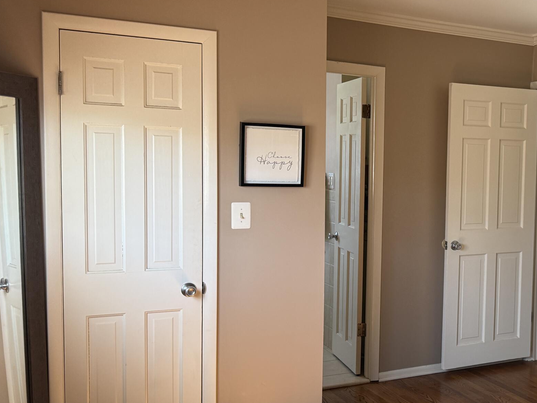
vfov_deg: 31.5
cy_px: 217
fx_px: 714
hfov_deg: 38.8
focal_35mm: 46
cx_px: 466
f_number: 1.78
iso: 200
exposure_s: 1/121
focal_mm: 6.76
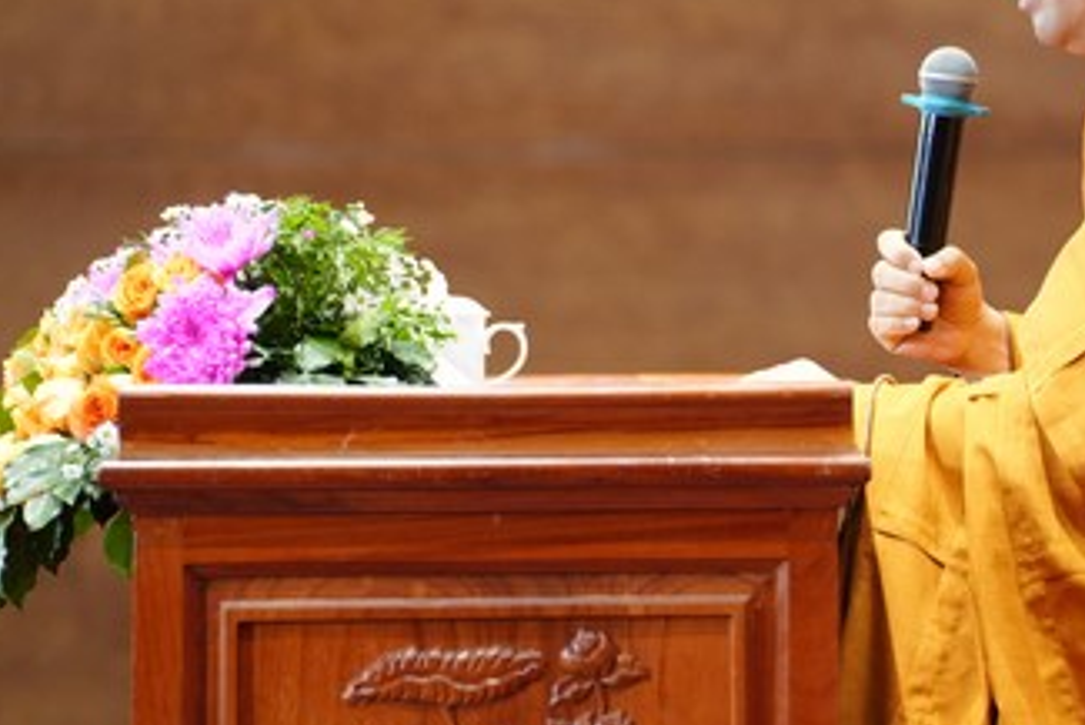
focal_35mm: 252
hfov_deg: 8.2
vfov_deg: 5.5
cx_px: 741
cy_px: 272
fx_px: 7598
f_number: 2.8
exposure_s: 1/160
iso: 4000
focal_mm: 126
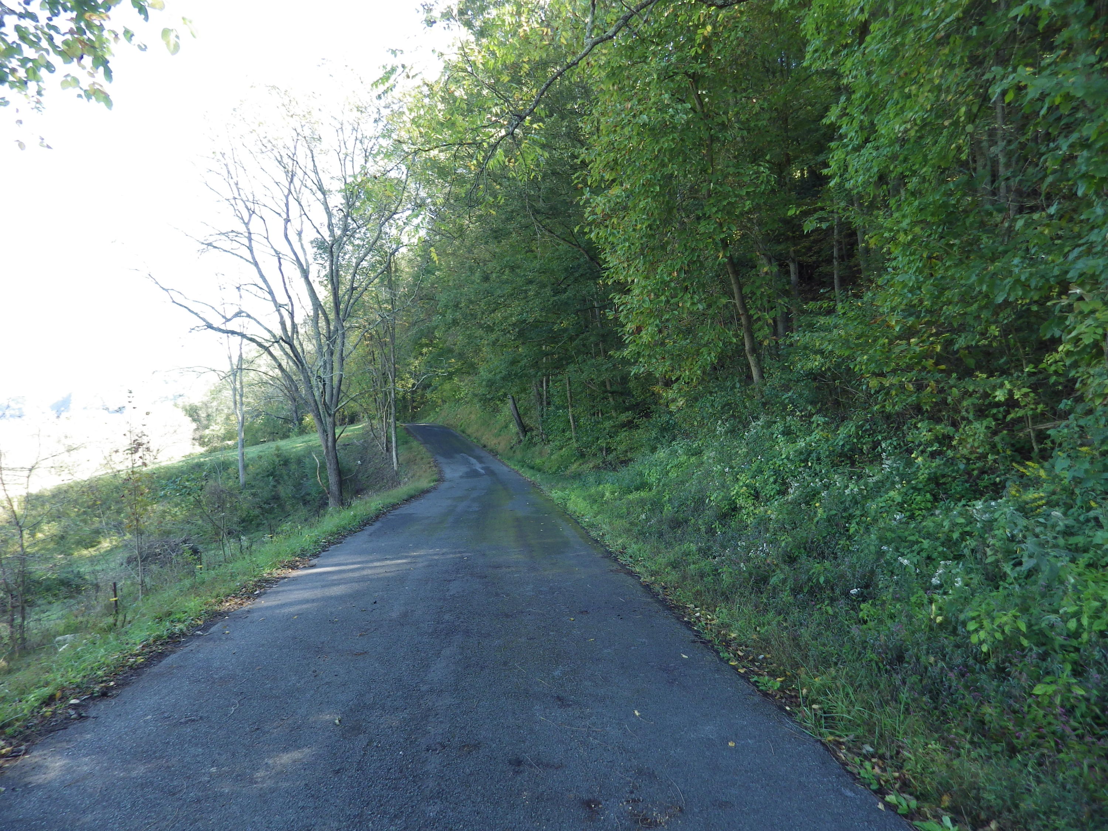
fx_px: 704
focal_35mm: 22
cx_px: 554
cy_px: 416
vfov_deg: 61.1
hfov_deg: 76.4
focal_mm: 4
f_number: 3.1
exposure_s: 1/60
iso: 100
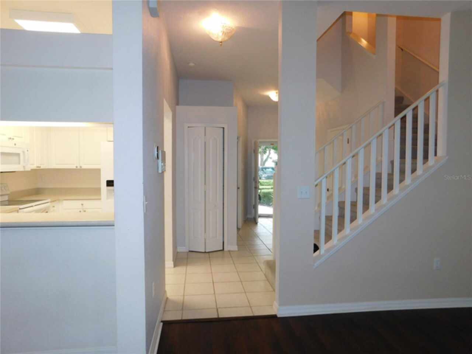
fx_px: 314
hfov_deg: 73.9
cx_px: 236
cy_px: 177
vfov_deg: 58.9
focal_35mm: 23
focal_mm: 4
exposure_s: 1/30
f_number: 3
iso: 200
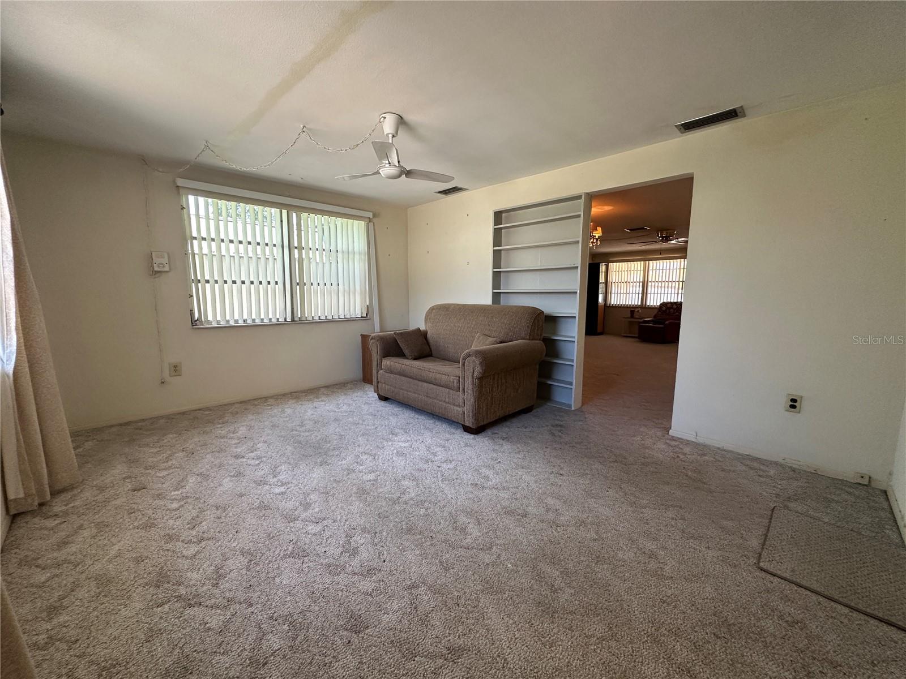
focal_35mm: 14
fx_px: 366
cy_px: 340
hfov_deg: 102.1
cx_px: 453
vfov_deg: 85.7
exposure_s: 1/120
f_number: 2.2
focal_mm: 2.22
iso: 250
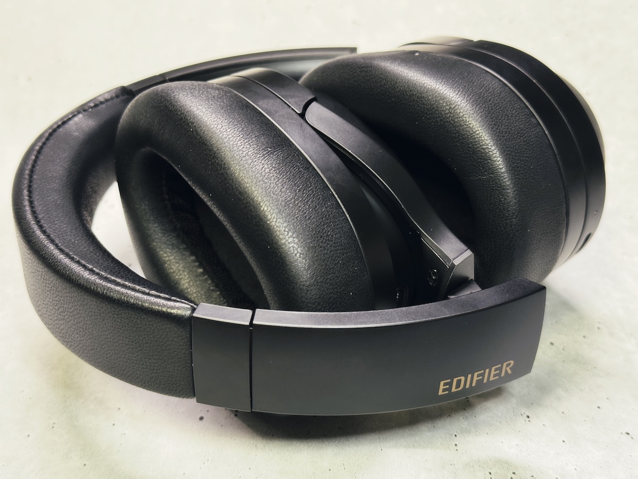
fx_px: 885
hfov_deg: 39.7
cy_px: 240
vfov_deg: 30.3
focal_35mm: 48
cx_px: 319
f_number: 1.78
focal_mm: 6.76
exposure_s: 1/50
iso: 160
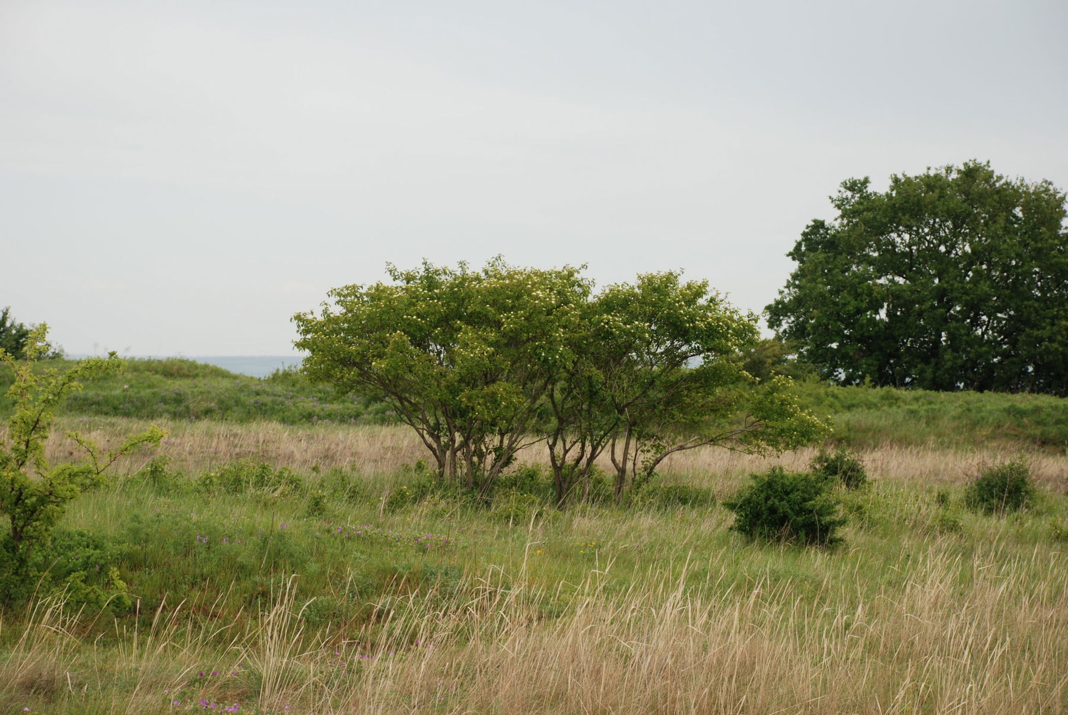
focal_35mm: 105
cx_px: 534
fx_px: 3119
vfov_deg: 13.1
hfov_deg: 19.4
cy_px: 358
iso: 200
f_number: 5.6
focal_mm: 70
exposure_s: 1/400
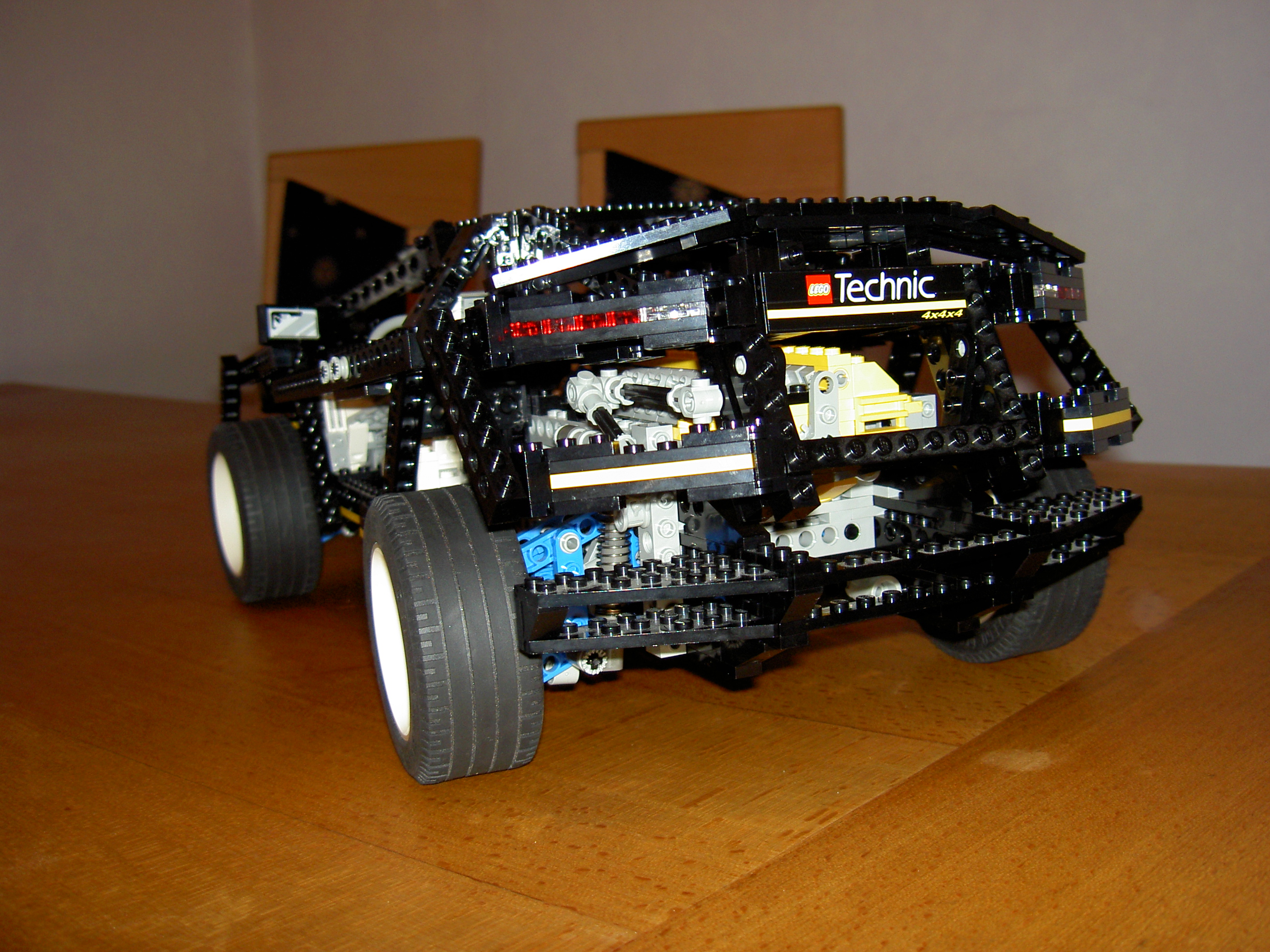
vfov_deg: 36.8
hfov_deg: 47.9
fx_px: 1431
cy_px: 476
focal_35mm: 39
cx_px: 635
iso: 100
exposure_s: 1/59.5
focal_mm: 8
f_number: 2.8
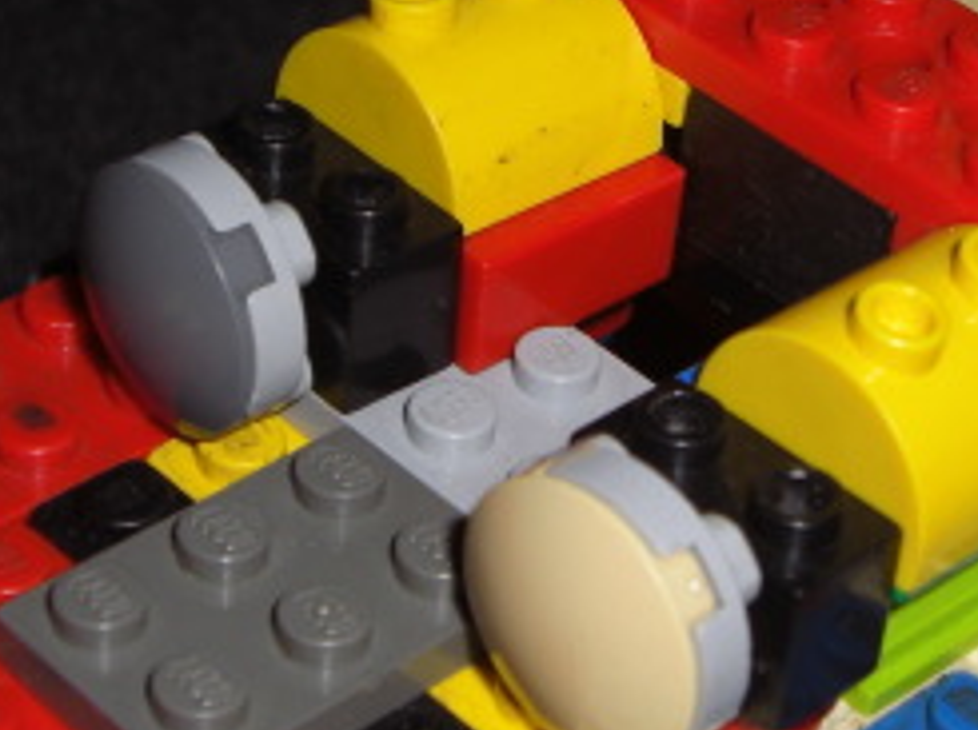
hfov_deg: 16.0
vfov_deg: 12.0
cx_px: 675
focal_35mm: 123
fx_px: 3470
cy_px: 227
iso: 64
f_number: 3
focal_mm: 7.6
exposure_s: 1/60
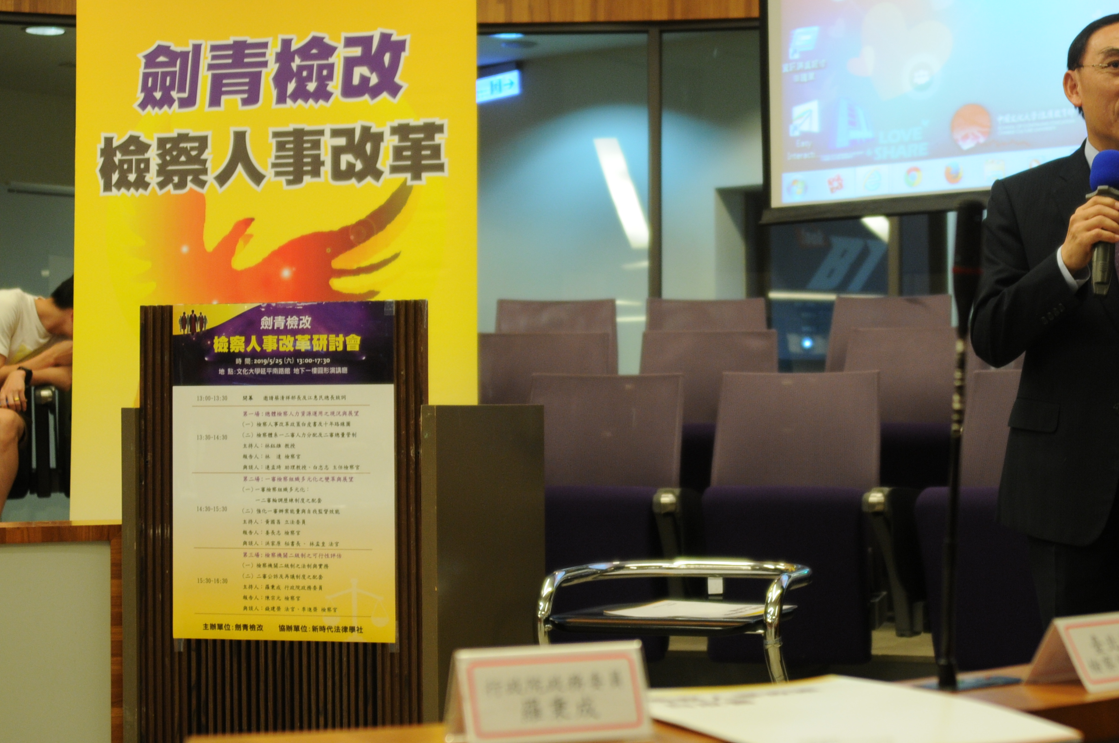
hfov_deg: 29.5
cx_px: 725
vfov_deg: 20.0
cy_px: 361
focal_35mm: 68
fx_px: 2111
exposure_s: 1/50
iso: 500
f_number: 3.2
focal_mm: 34
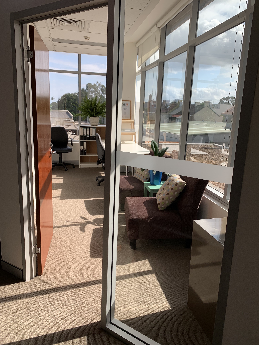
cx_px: 130
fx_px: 259
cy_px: 172
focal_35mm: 26
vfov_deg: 67.3
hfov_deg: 53.1
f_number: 1.8
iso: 25
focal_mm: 4.25
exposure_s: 1/270
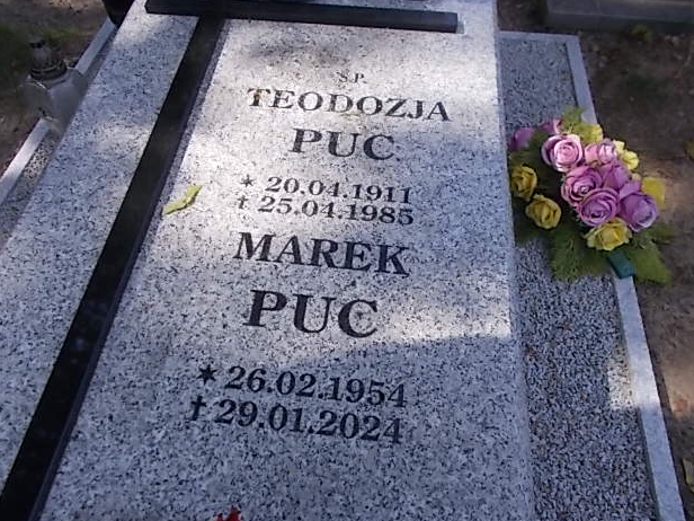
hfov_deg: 65.3
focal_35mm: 27
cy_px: 267
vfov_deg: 51.3
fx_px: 541
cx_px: 340
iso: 80
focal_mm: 4.6
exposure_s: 1/320
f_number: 3.2
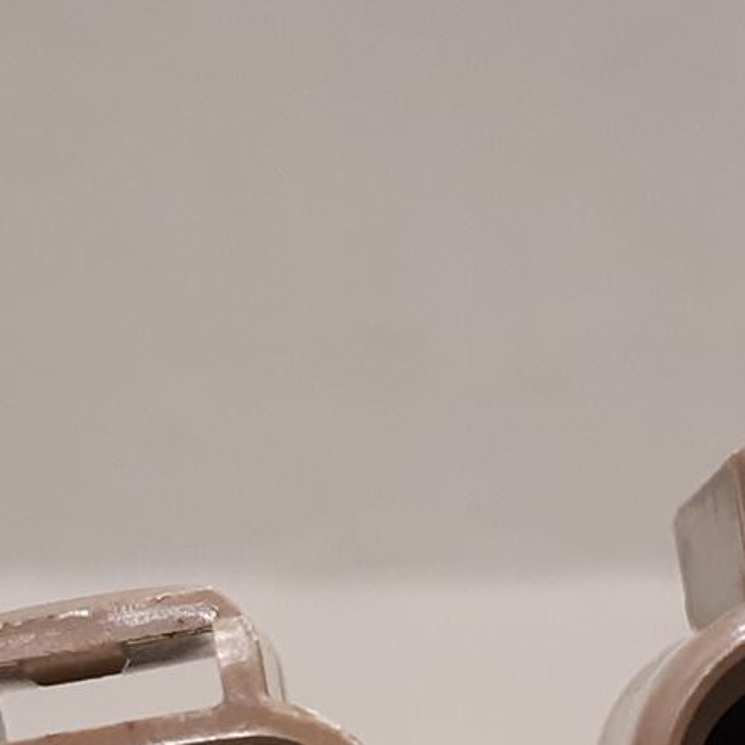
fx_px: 2605
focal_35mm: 107
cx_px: 423
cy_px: 787
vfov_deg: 15.9
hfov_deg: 16.3
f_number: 1.7
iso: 250
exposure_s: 1/50
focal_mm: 3.93
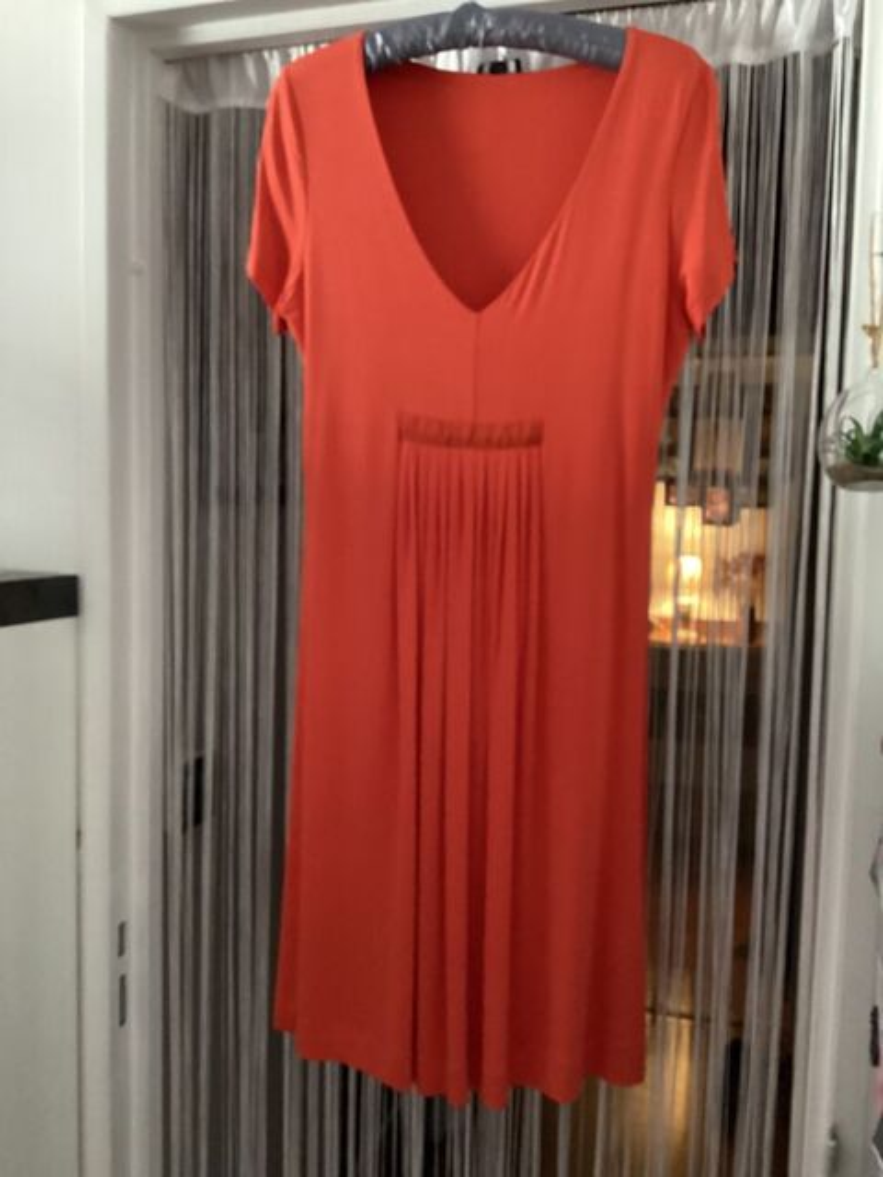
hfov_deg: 45.4
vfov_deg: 58.4
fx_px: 1054
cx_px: 442
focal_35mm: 31
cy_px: 588
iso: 800
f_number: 2.4
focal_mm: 3.3
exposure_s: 1/30
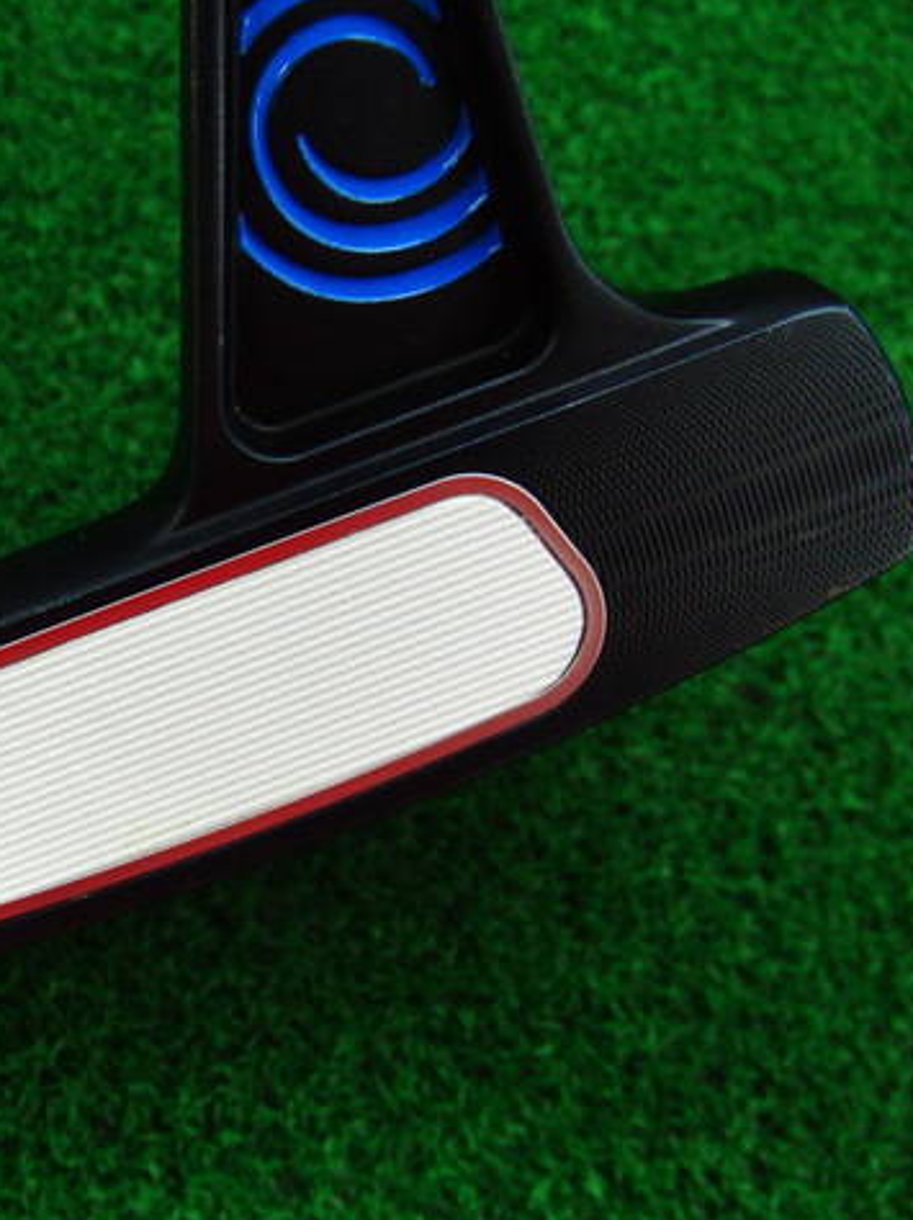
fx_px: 1760
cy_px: 613
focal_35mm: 50
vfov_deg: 38.2
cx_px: 190
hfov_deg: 28.5
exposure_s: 1/60
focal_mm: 6.42
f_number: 3.6
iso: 400
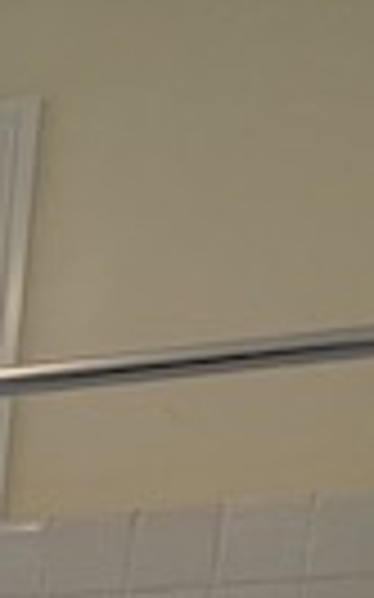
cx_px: -478
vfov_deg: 16.0
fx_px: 1355
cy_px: 1335
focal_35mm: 83
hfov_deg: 12.7
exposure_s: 1/120
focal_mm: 1.57
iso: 40
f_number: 1.8
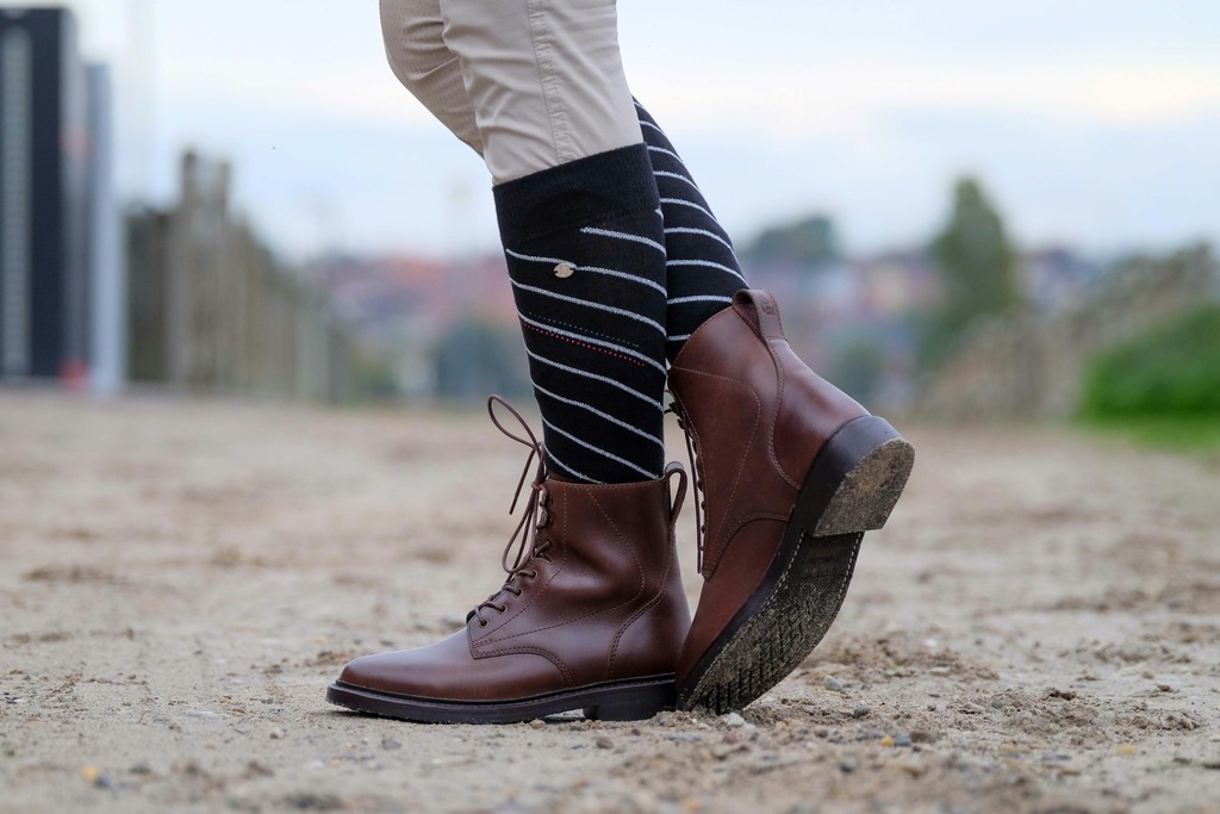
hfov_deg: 11.7
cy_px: 407
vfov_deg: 7.8
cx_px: 610
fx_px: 5965
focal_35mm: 176
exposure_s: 1/500
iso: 1250
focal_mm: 117.3
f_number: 4
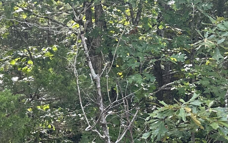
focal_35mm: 83
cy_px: 85
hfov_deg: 23.2
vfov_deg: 15.7
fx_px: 516
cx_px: -33
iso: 80
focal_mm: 6.86
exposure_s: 1/271
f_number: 1.78
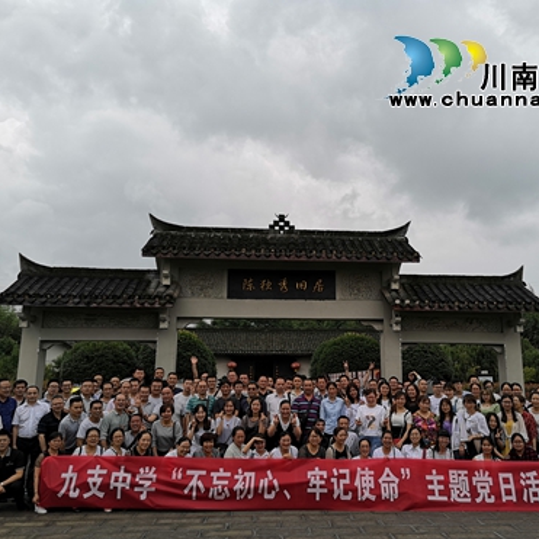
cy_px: 270
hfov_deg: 52.4
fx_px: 546
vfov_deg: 52.5
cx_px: 302
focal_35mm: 31
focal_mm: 4.75
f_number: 1.8
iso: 50
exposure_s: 1/2604
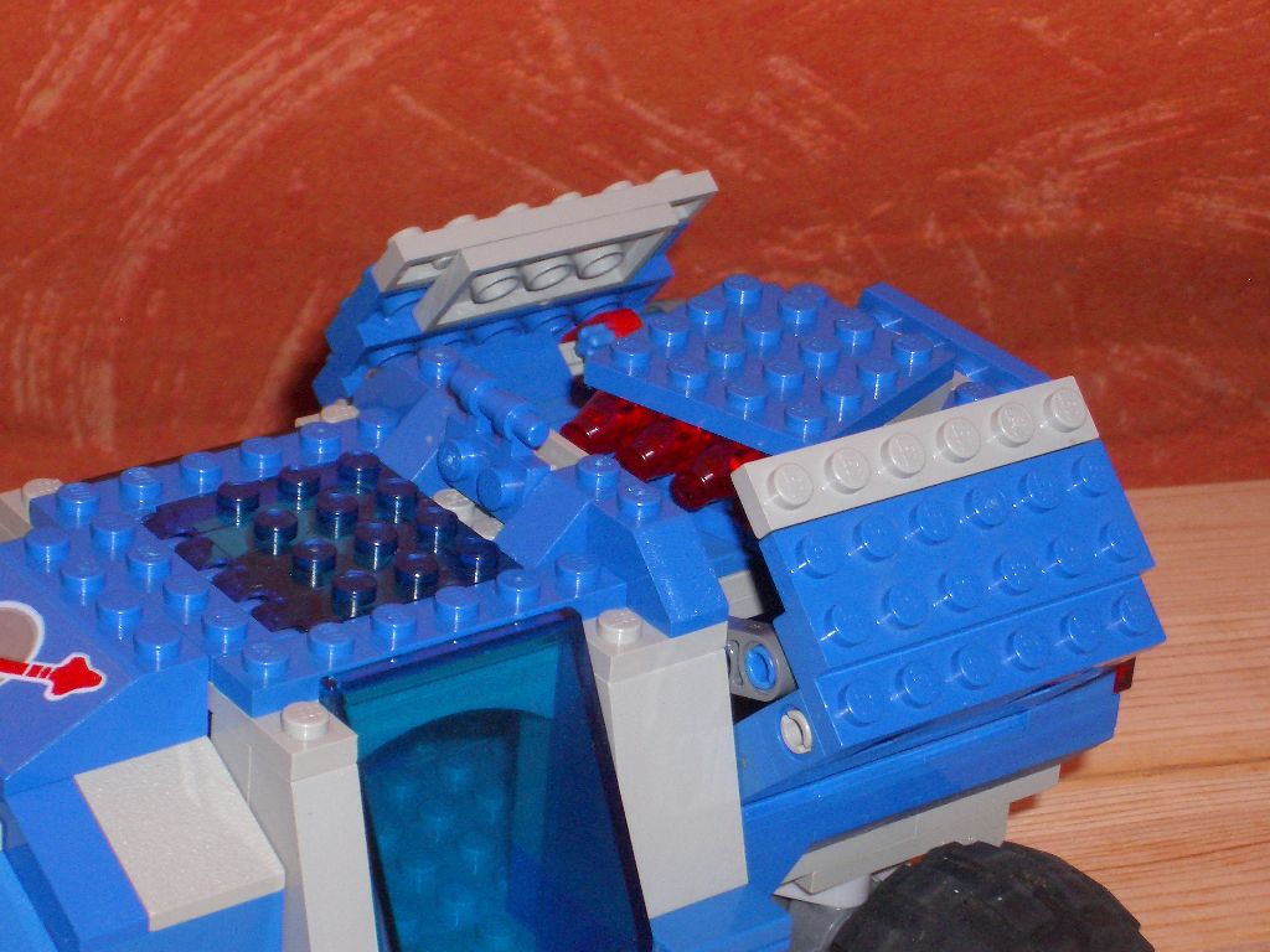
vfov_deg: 14.1
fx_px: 3852
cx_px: 635
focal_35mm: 105
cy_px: 476
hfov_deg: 18.7
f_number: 7.7
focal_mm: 17.4
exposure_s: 1/40
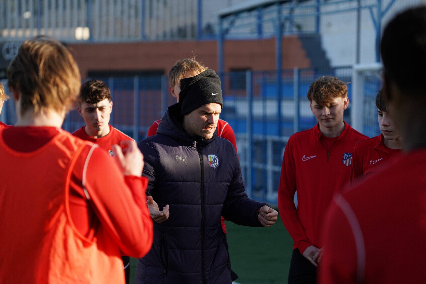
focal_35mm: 200
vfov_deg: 6.9
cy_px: 142
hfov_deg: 10.3
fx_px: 2367
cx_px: 213
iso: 1000
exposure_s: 1/2000
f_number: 5.6
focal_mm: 200
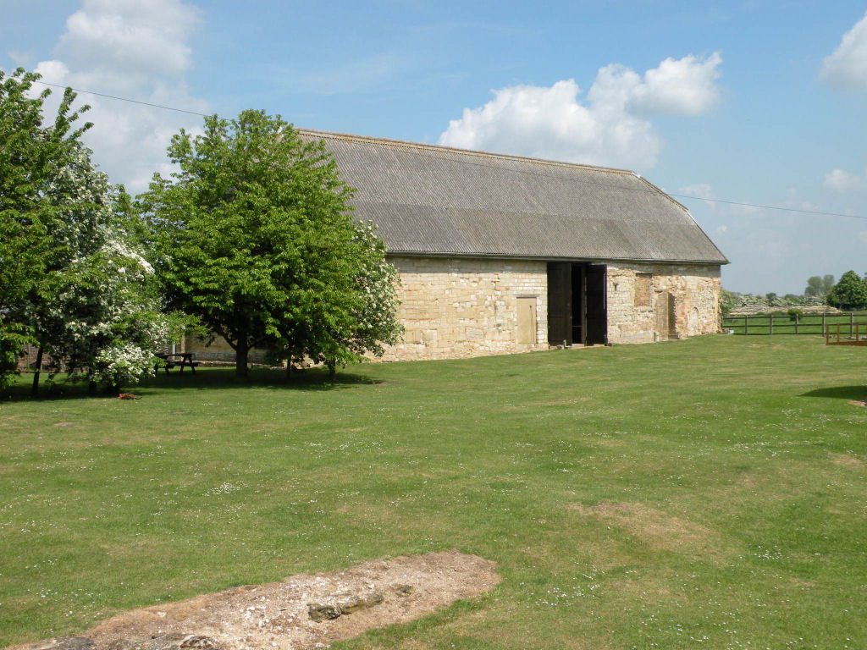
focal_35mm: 42
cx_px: 434
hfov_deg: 44.8
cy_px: 325
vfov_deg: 34.3
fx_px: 1052
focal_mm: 7.4
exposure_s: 1/270
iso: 64
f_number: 6.3
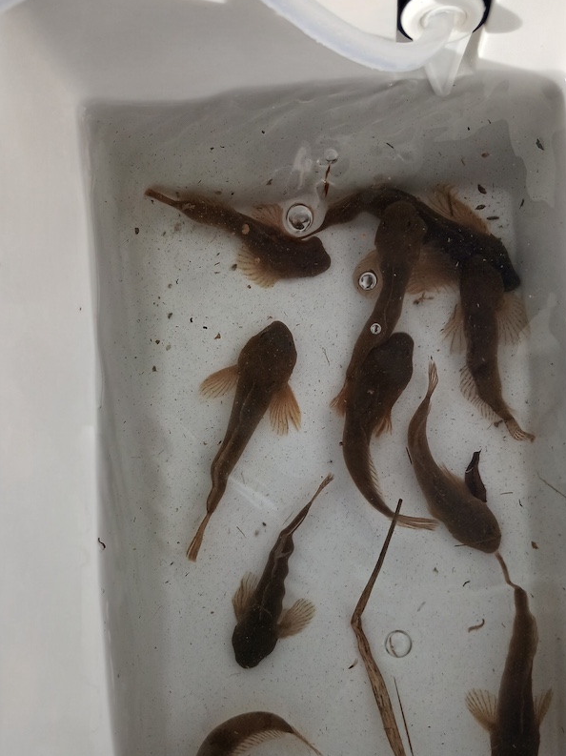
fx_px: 764
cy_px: 435
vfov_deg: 52.4
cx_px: 289
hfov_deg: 40.7
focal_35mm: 35
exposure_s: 1/726
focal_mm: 3.98
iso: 20
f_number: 1.8
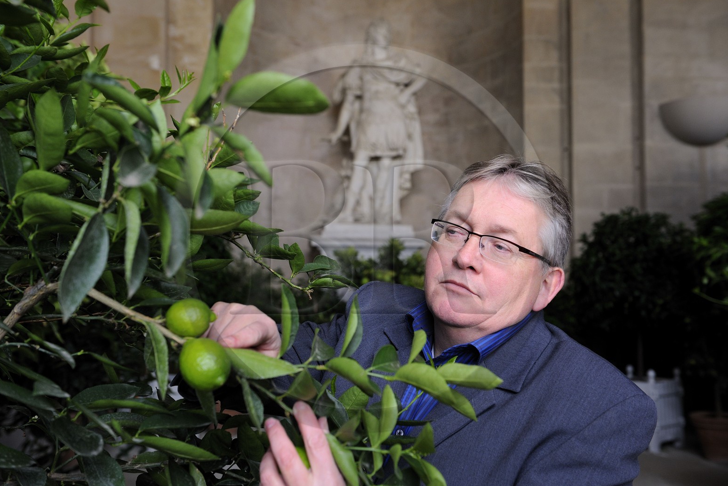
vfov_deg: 34.2
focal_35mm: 39
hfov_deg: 49.5
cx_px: 362
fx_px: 789
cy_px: 238
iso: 800
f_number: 5
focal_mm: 38
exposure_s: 1/60
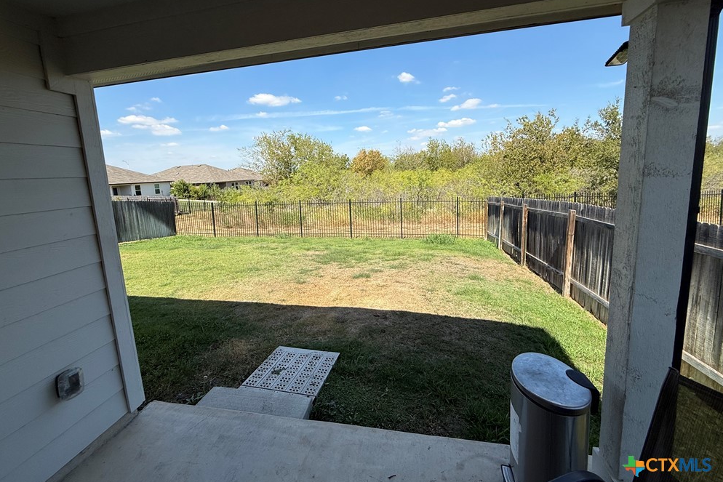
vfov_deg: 77.0
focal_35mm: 15
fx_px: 301
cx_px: 356
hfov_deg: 100.4
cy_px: 212
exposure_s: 1/2024
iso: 50
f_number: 2.2
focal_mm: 2.22
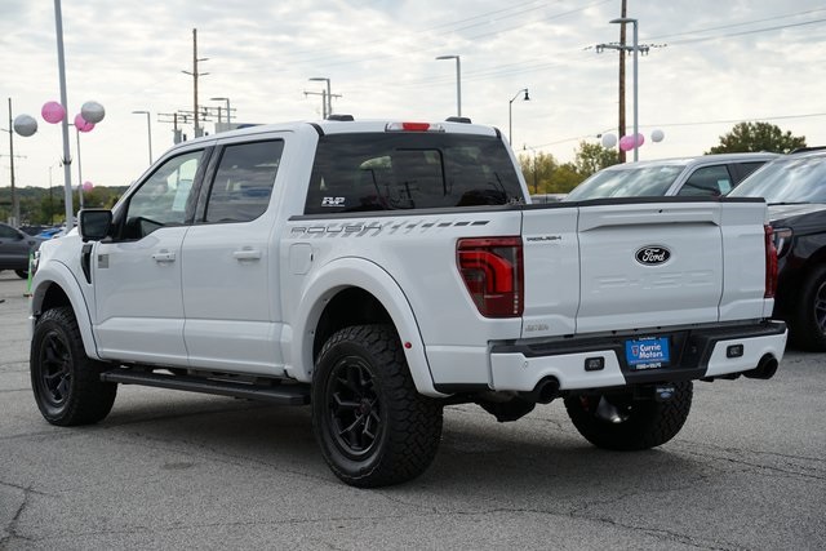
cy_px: 276
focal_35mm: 65
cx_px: 413
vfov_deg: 20.9
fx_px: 1492
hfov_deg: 31.0
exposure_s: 1/250
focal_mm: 65
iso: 100
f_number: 7.1
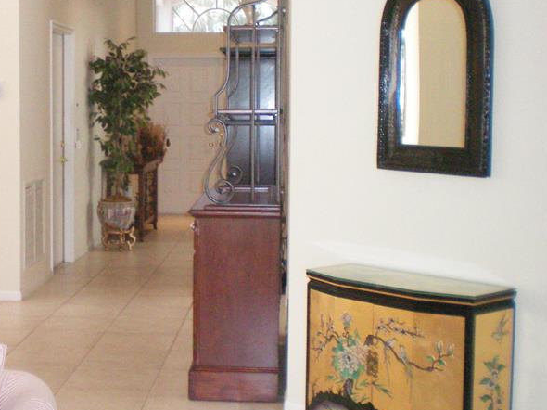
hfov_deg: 29.2
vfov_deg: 22.2
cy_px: 172
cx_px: 179
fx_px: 1043
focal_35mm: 66
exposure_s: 1/60
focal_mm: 6.3
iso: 400
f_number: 3.1
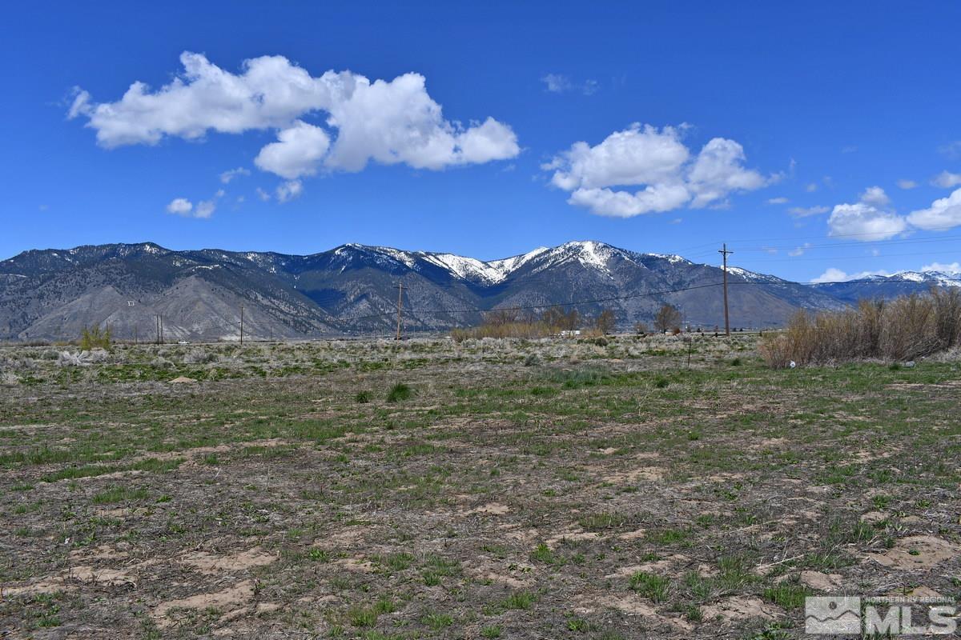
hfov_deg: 61.9
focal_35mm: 30
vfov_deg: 43.6
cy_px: 320
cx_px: 480
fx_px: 801
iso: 100
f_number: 10
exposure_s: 1/400
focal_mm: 20
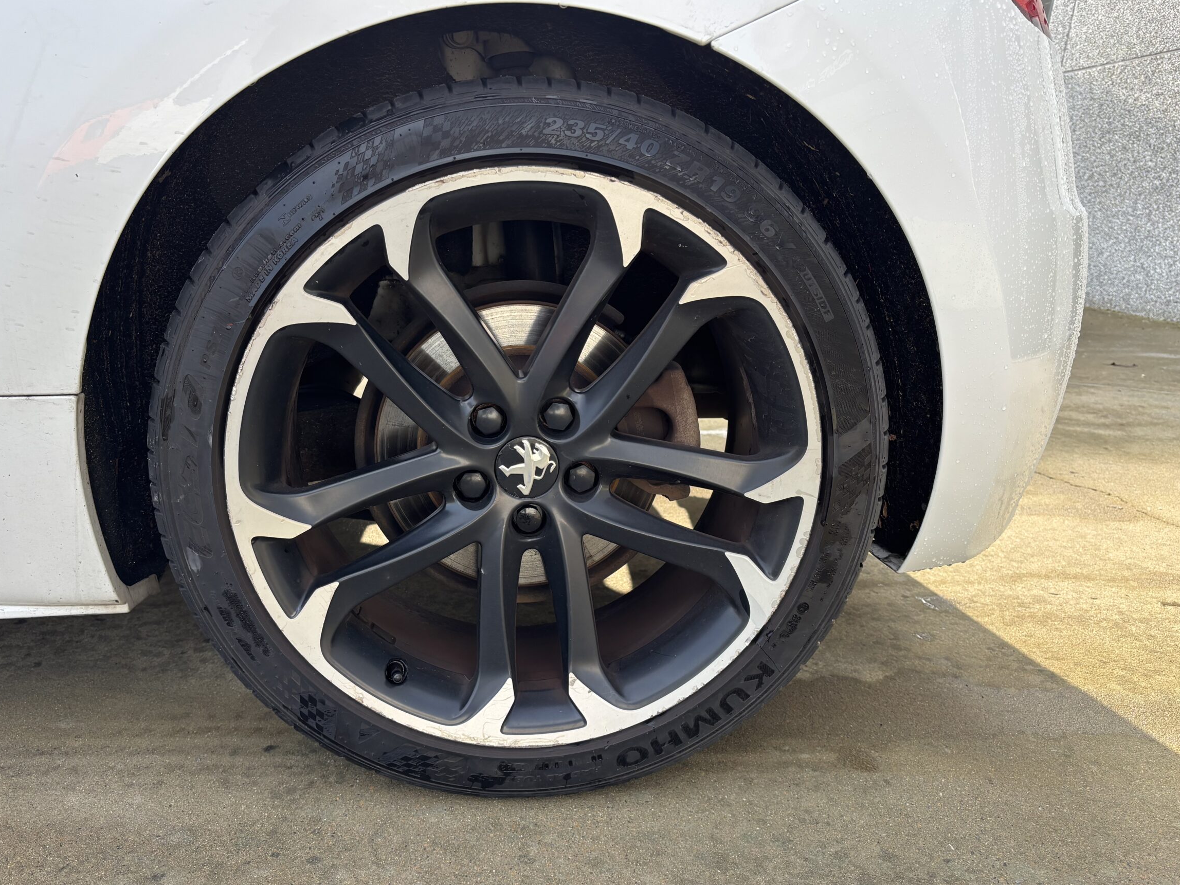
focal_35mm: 29
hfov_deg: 61.6
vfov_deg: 48.2
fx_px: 989
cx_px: 537
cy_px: 474
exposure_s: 1/486
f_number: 1.6
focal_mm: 5.96
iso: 50
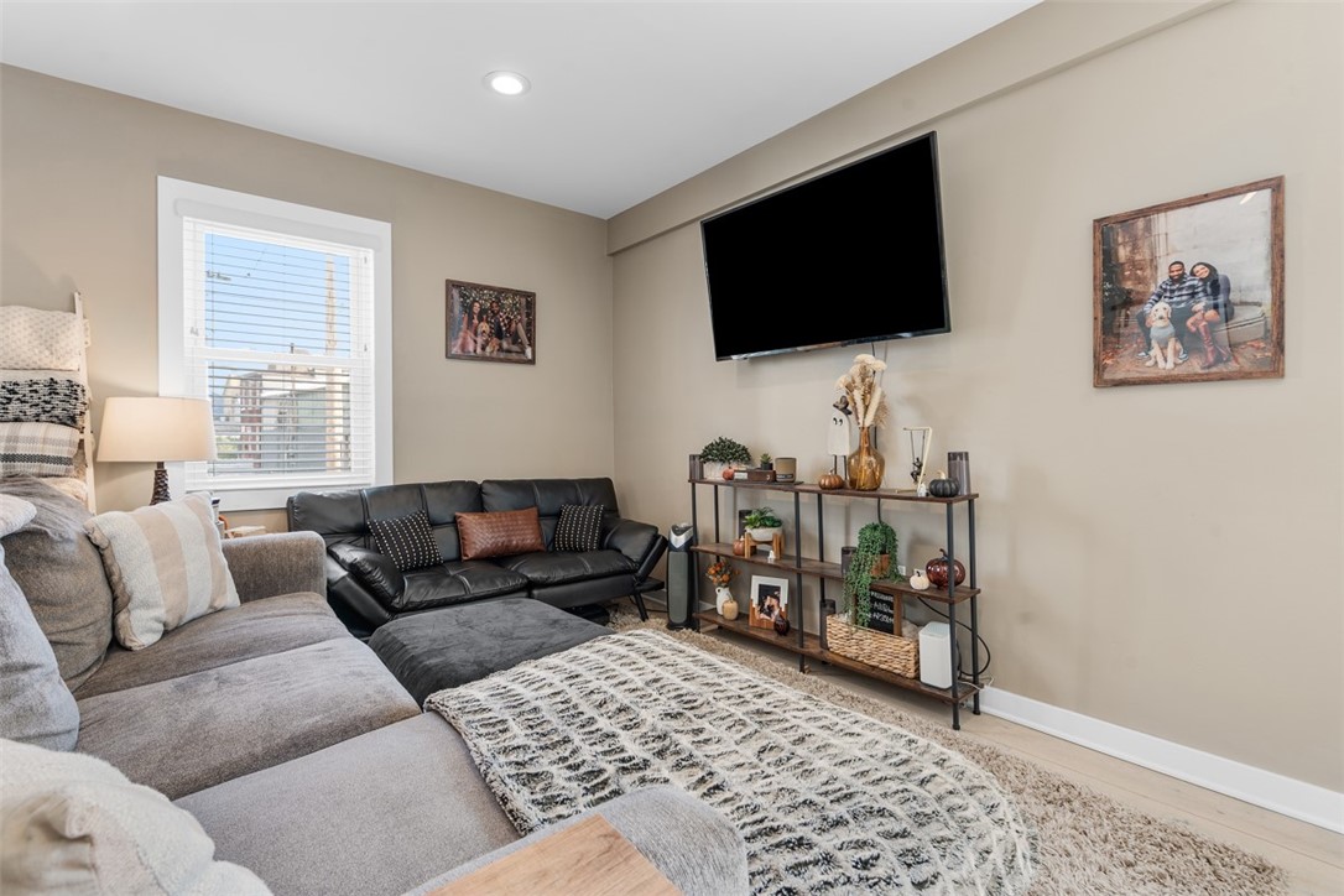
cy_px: 448
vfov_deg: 73.7
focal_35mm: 16
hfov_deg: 96.7
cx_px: 672
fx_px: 597
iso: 400
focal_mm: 16
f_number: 8
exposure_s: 1/4
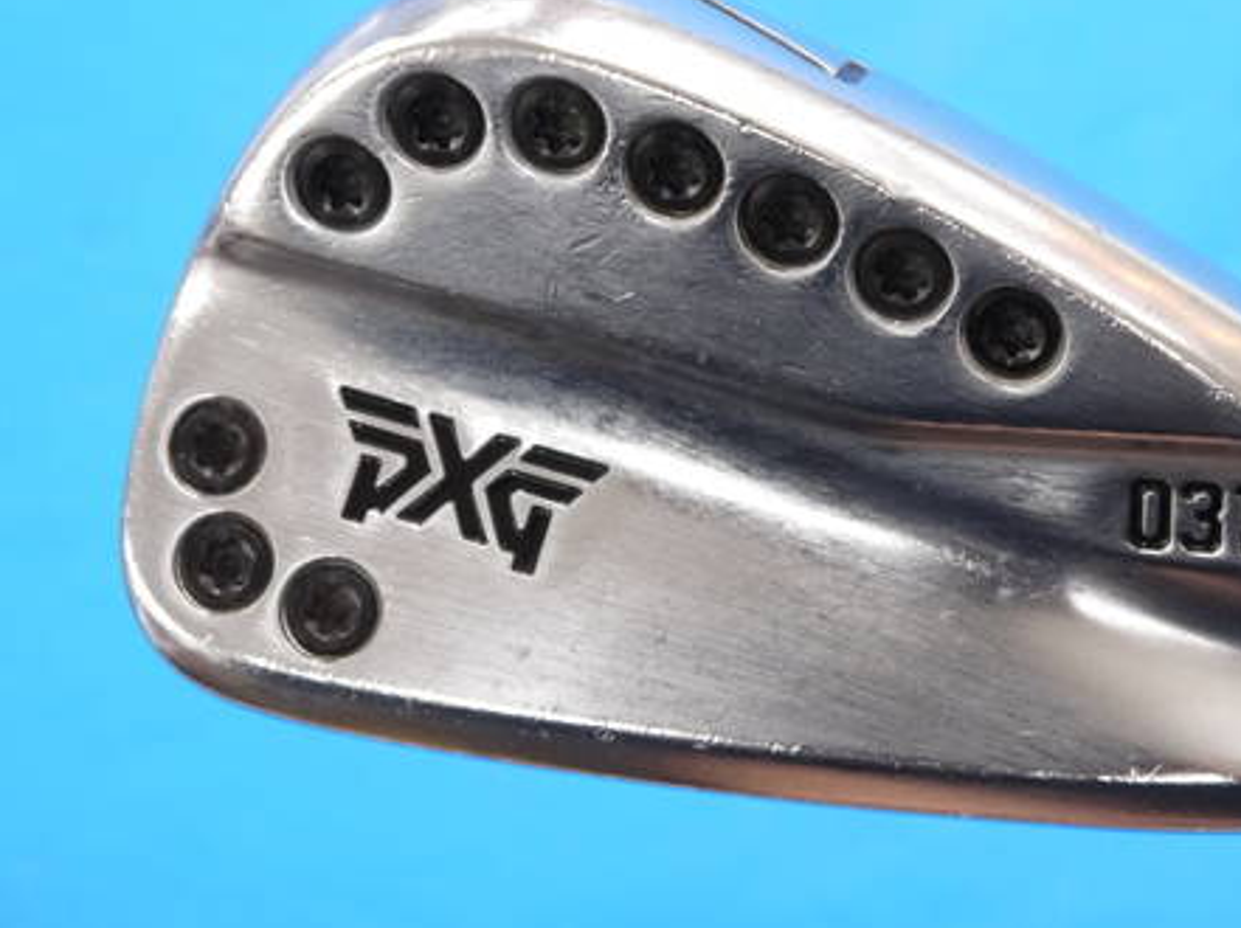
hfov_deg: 16.1
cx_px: 850
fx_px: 4370
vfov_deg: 12.1
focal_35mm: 122
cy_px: 382
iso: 800
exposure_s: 1/80
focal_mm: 42
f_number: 5.6
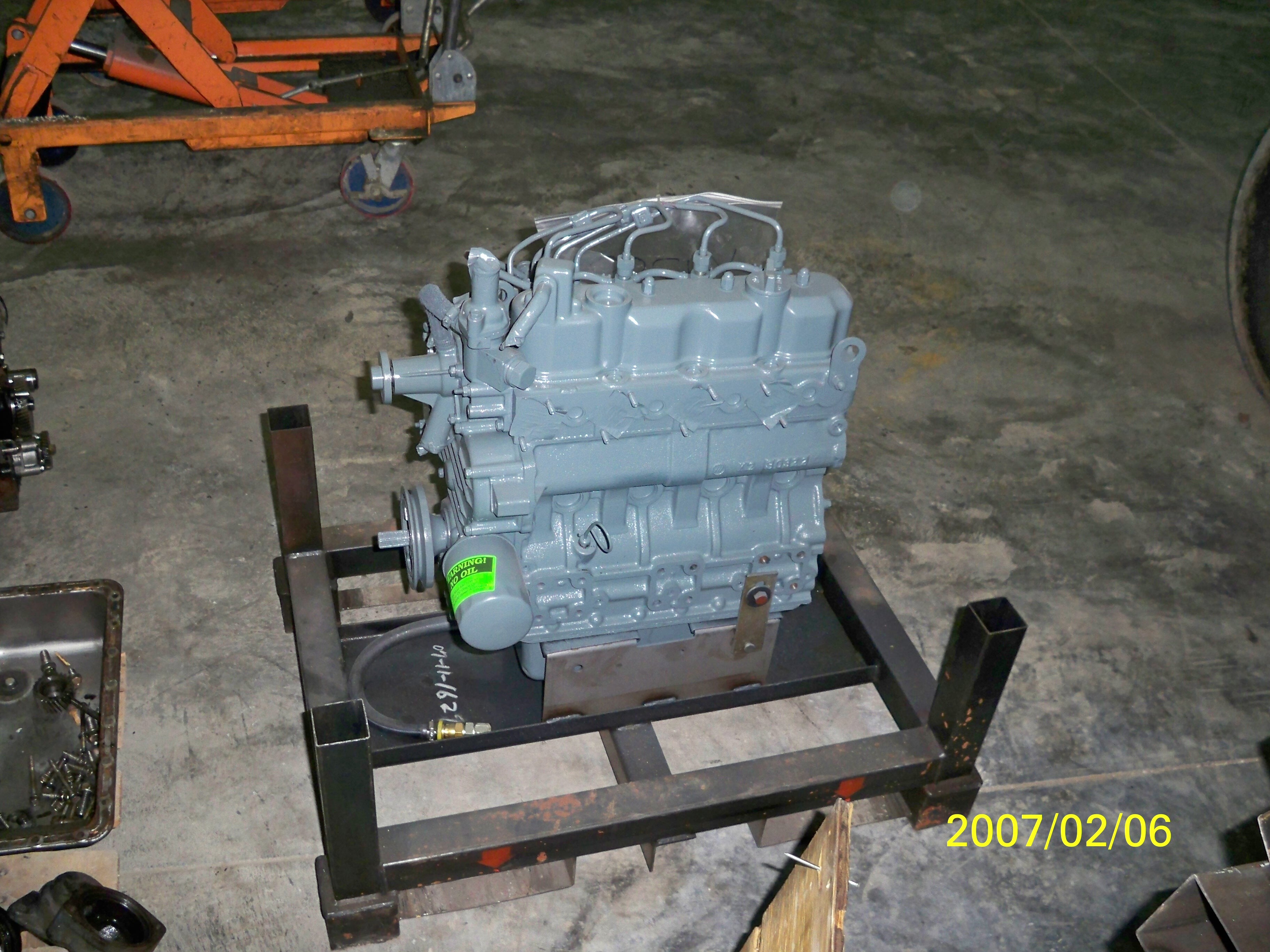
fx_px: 1284
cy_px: 476
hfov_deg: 52.6
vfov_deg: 40.7
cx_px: 635
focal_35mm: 35
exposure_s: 1/60
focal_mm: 6.3
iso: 200
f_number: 3.1
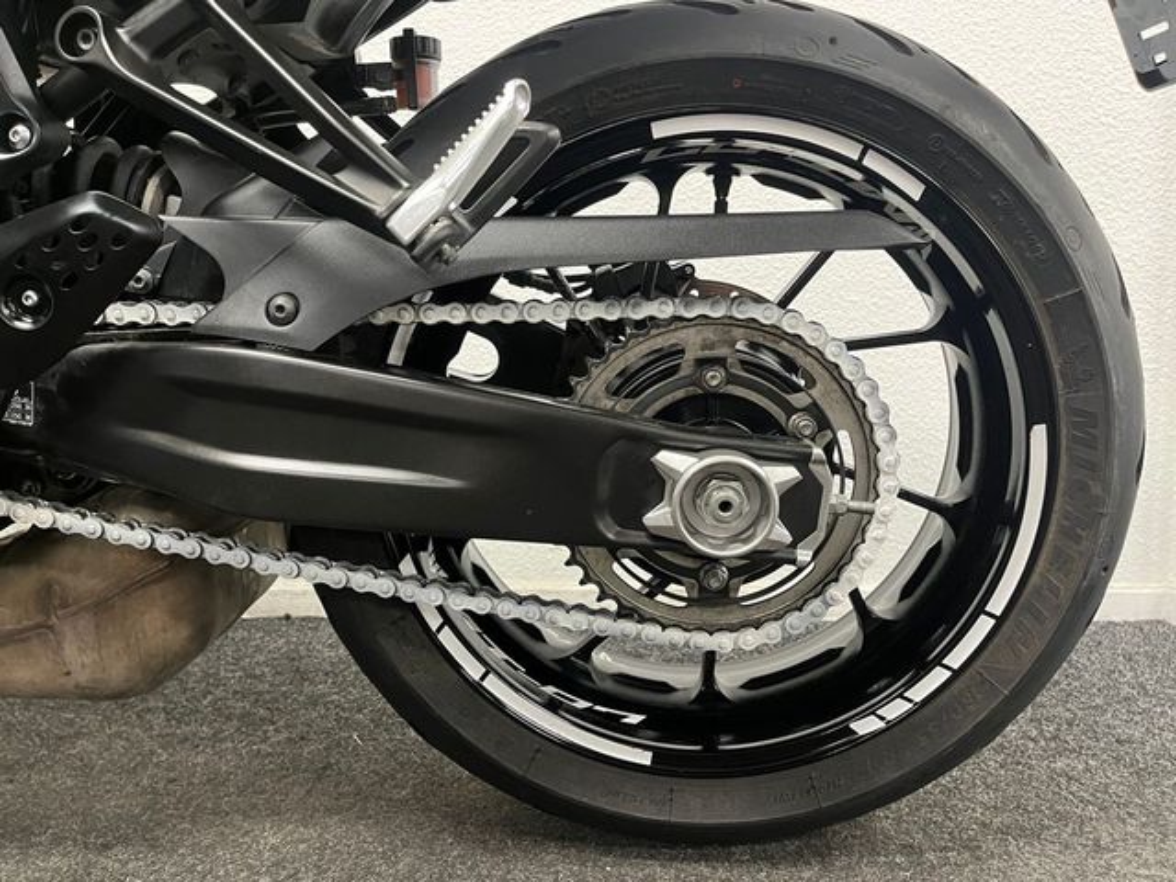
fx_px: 883
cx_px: 588
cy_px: 441
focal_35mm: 26
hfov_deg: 67.3
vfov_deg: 53.1
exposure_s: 1/50
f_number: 1.6
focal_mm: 5.1
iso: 500
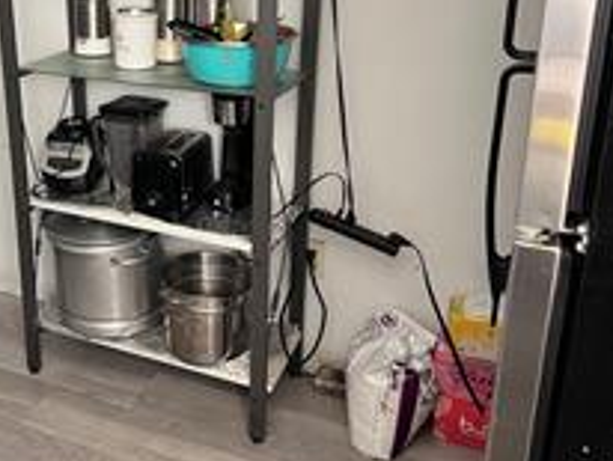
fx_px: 762
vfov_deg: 33.4
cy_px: 161
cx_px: 118
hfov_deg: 41.8
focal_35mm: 43
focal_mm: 5.7
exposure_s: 1/60
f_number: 1.5
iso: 160
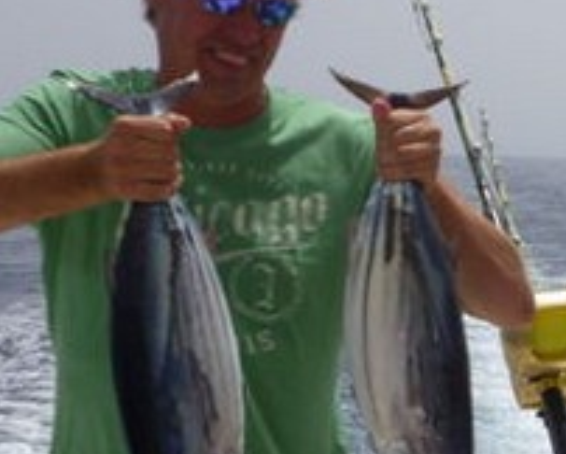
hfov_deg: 20.1
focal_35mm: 85
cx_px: 787
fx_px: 1425
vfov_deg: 17.9
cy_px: 373
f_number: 10
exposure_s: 1/200
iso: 100
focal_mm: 4.9
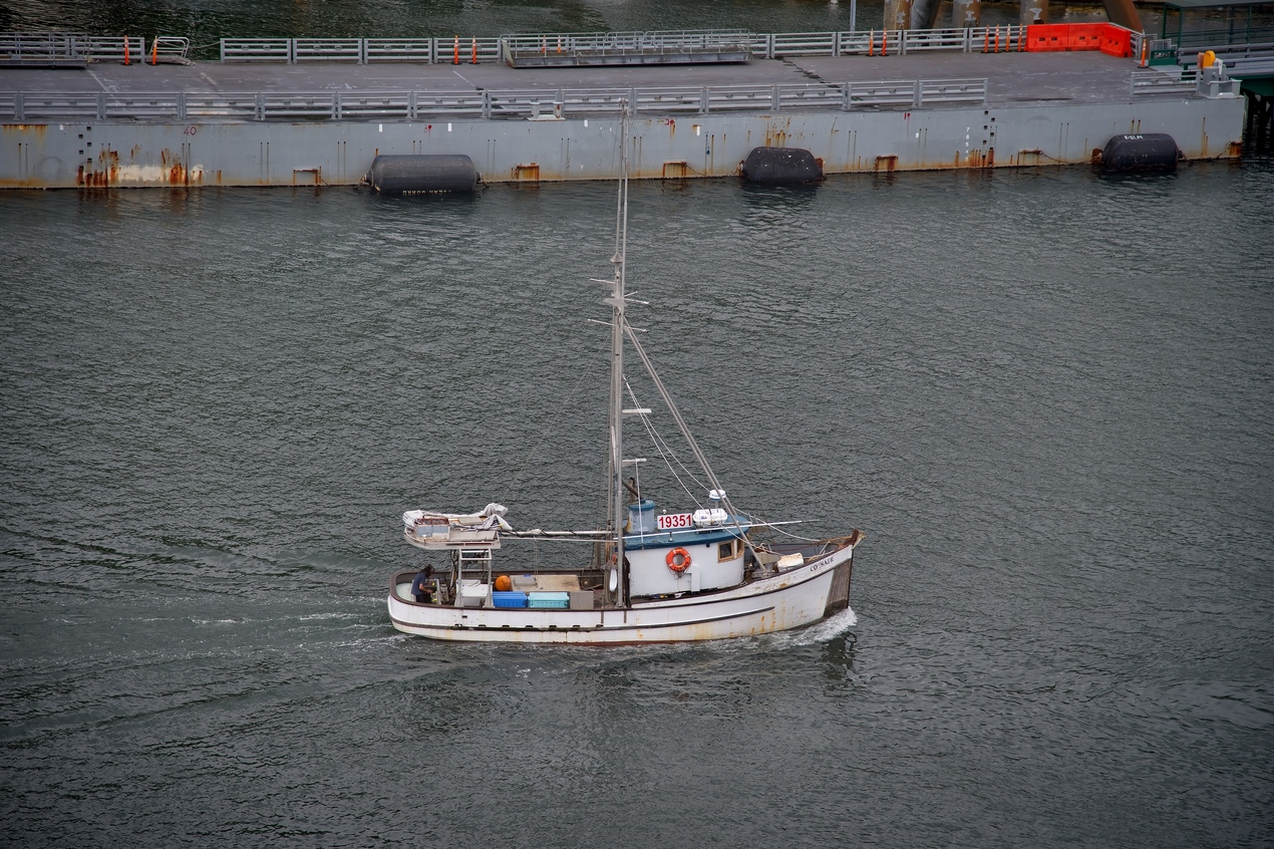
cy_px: 423
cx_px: 639
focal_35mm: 121
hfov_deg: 16.9
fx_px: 4281
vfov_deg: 11.3
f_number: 5
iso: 100
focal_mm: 120
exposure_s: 1/250
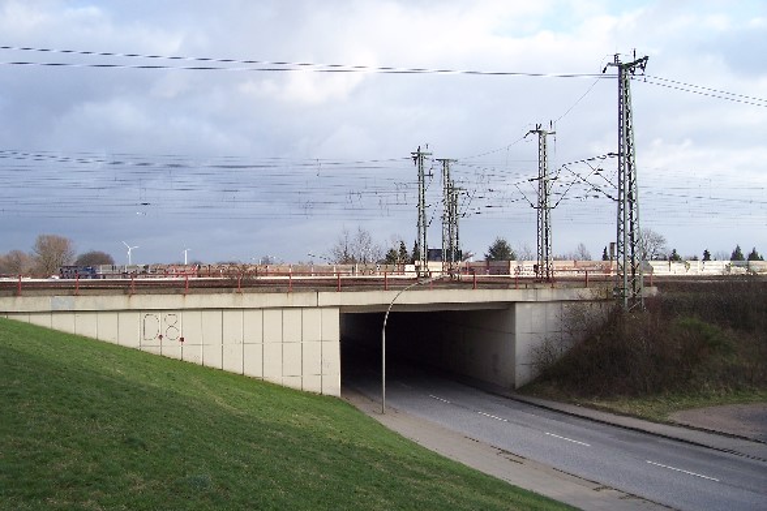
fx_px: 724
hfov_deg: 55.8
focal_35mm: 34
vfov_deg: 38.9
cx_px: 384
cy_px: 256
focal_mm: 5.6
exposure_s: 1/350
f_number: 2.7
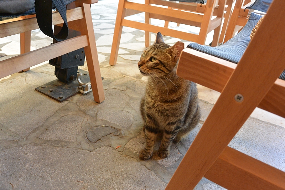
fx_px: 237
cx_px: 142
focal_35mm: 30
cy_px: 95
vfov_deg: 43.6
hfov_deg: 61.9
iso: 400
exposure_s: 1/60
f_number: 3.5
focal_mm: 11.4
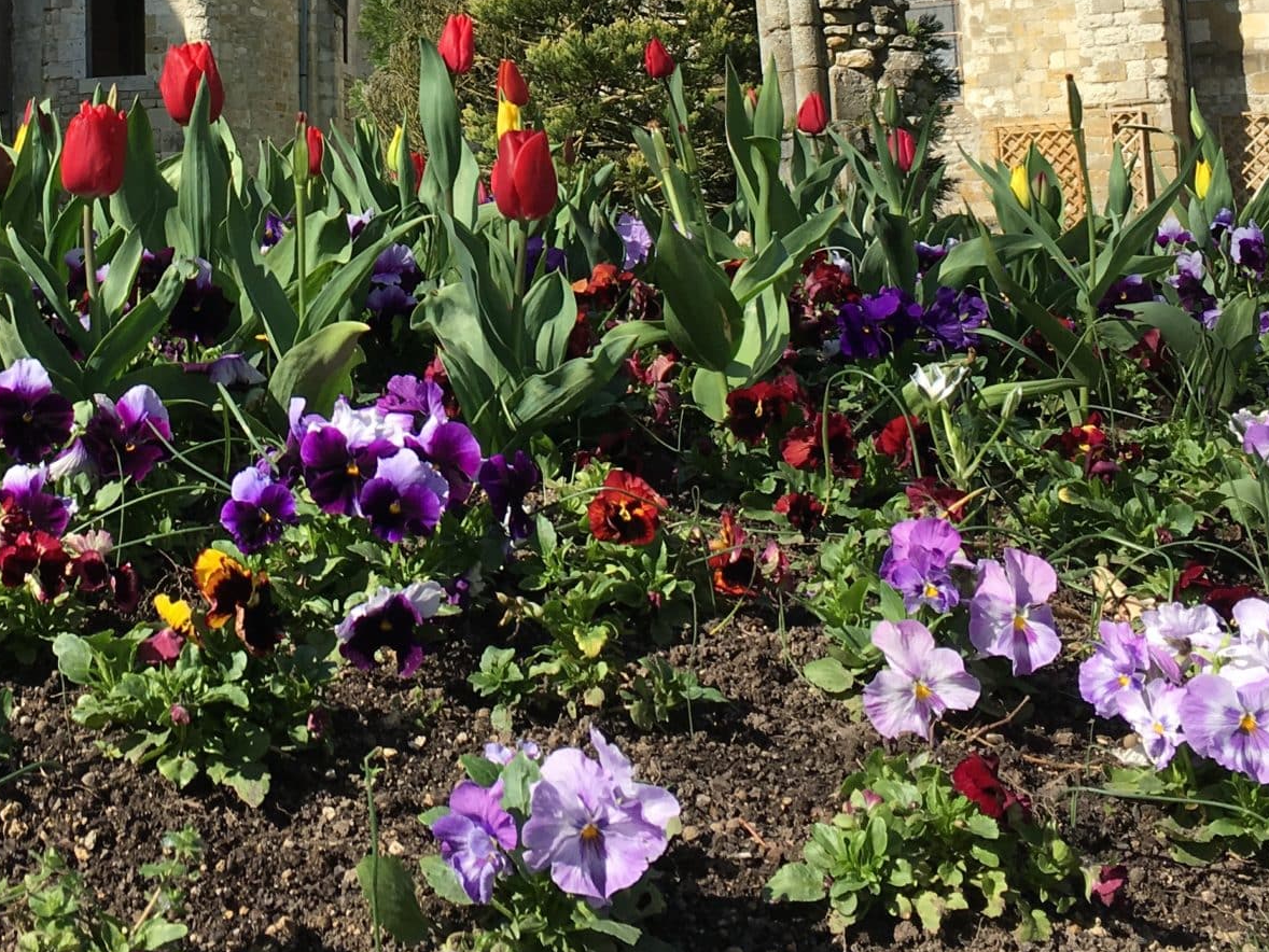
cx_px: 386
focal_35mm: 63
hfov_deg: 30.4
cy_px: -20
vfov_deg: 22.3
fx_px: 2310
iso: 25
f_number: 2.2
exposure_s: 1/1304
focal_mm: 4.15
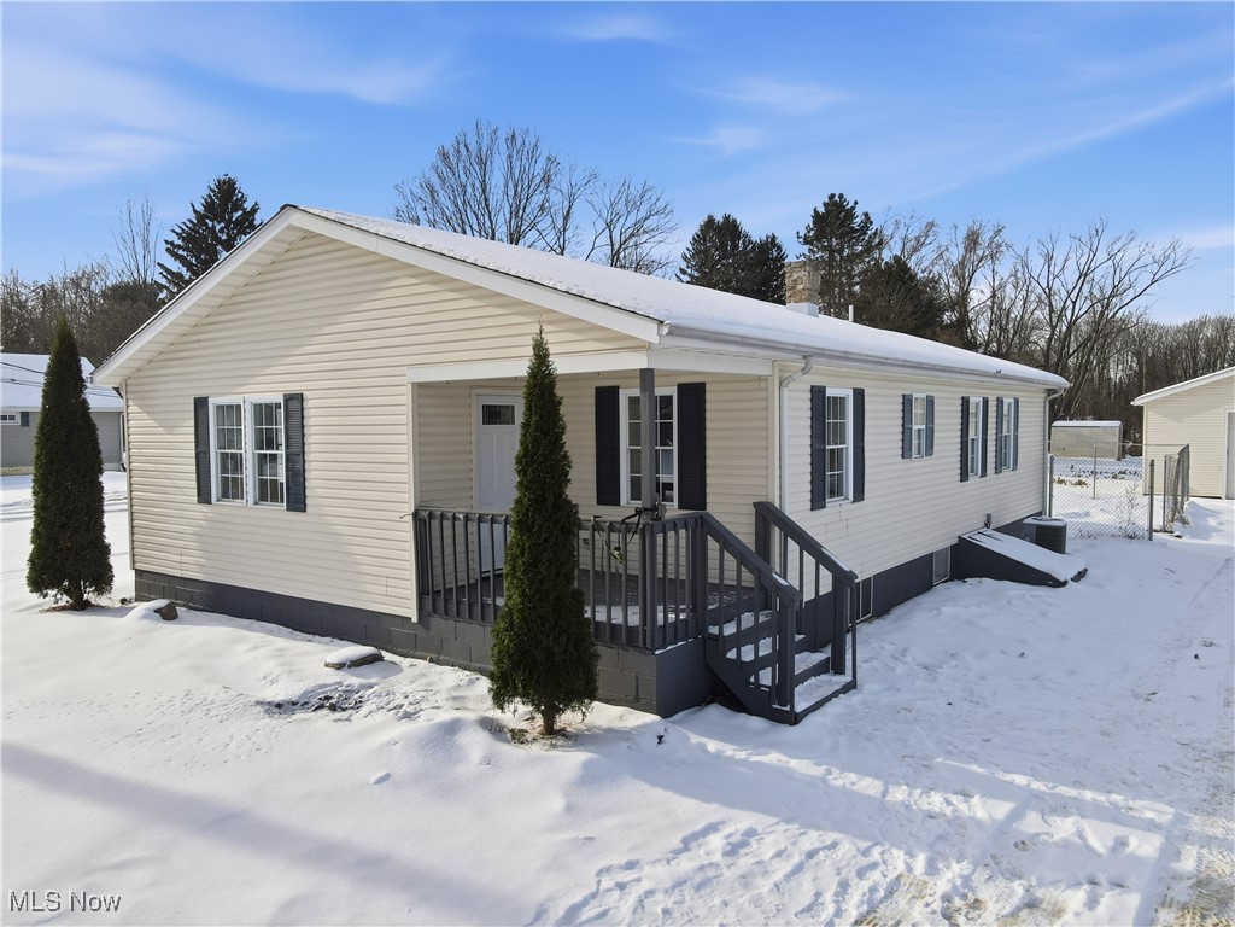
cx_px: 618
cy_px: 464
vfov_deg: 56.8
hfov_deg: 71.6
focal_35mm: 24
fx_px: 856
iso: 100
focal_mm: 4.5
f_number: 2.8
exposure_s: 1/2000
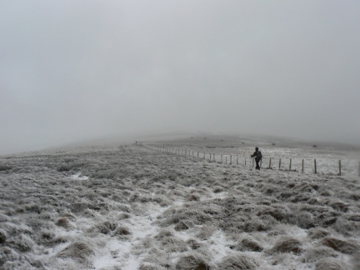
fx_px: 374
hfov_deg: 51.4
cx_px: 180
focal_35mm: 36
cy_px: 135
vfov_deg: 39.7
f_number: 5.6
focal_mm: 6
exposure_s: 1/125
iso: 80
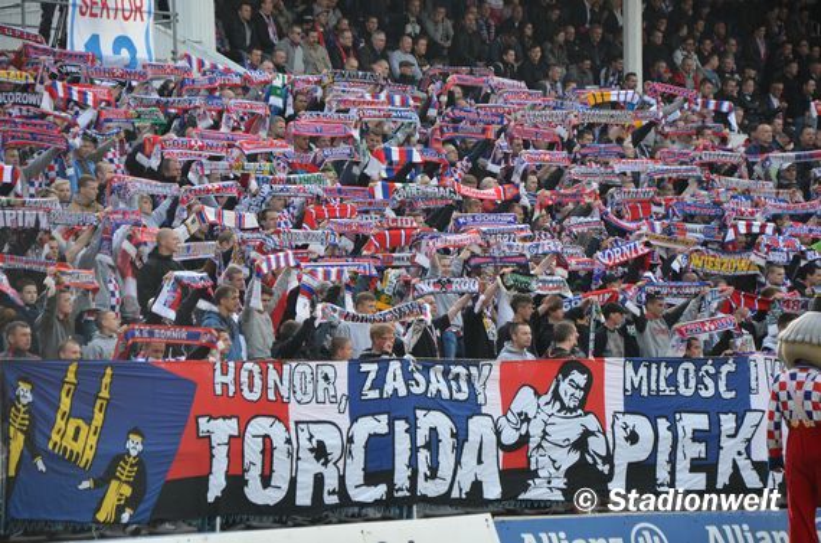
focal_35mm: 158
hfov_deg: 13.1
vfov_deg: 8.7
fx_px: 3583
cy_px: 272
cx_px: 410
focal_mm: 105
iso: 200
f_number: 5.6
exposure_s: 1/125
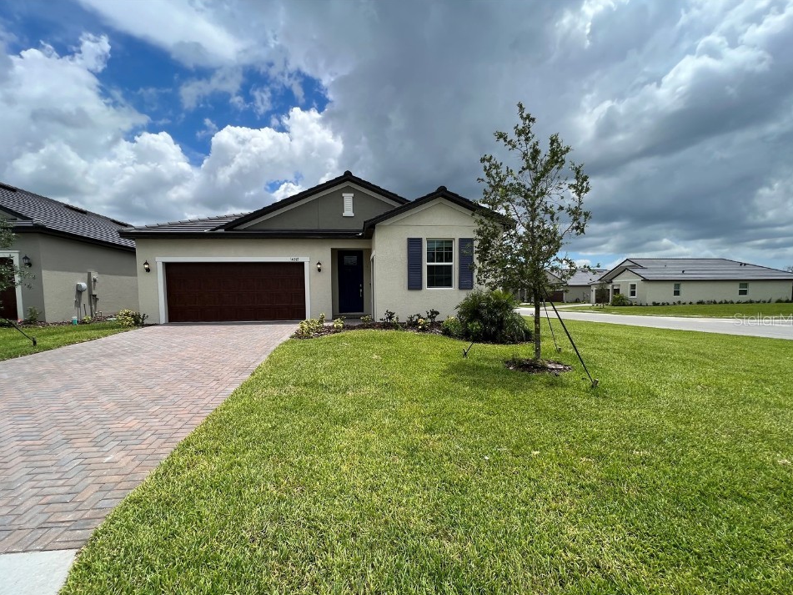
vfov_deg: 85.5
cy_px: 319
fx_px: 321
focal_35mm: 14
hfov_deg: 102.0
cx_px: 385
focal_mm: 1.57
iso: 32
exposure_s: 1/1508
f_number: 1.8
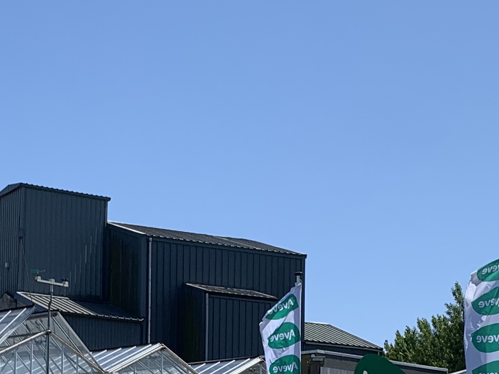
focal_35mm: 100
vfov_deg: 14.2
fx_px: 1442
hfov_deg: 19.6
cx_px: 248
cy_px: 485
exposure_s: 1/2681
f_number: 1.8
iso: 25
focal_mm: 4.25
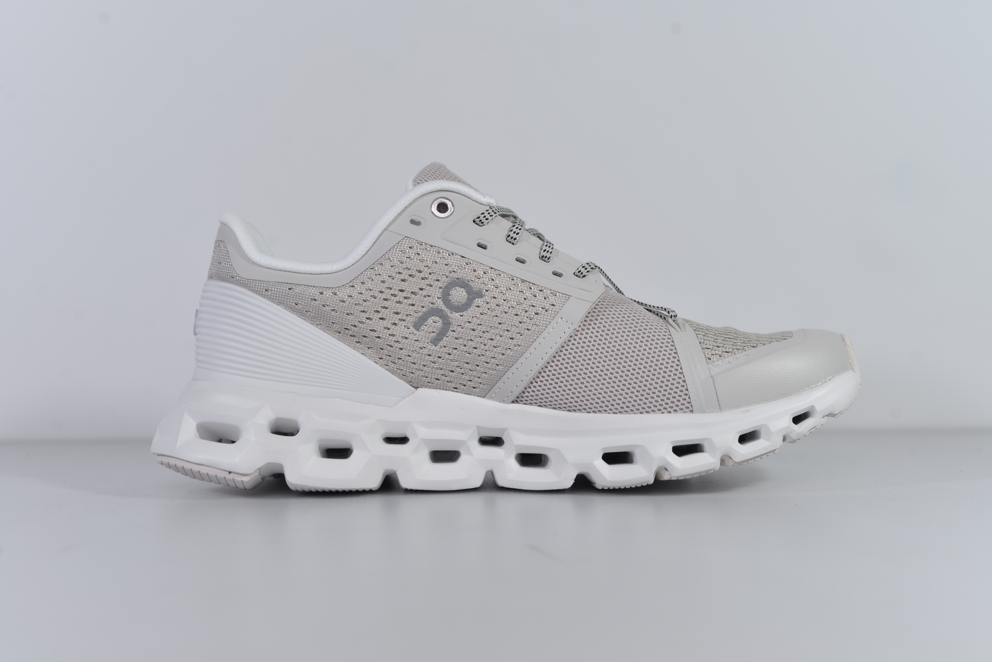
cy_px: 331
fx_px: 1378
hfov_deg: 39.6
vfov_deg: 27.0
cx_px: 496
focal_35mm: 50
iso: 100
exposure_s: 1/250
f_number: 5.6
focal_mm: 50
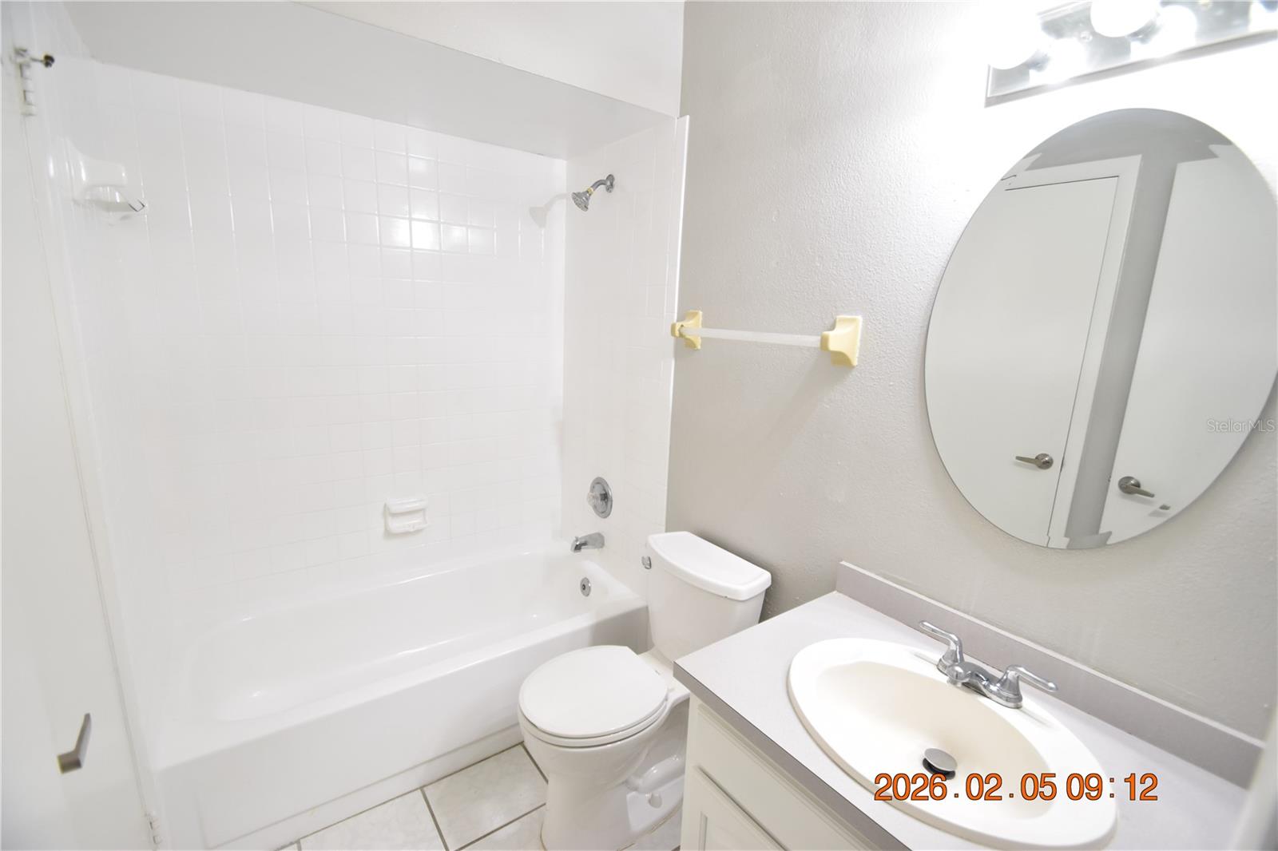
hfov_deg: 100.4
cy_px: 426
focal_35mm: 15
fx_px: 532
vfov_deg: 77.3
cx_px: 639
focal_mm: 10
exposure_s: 1/45
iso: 800
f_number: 3.5
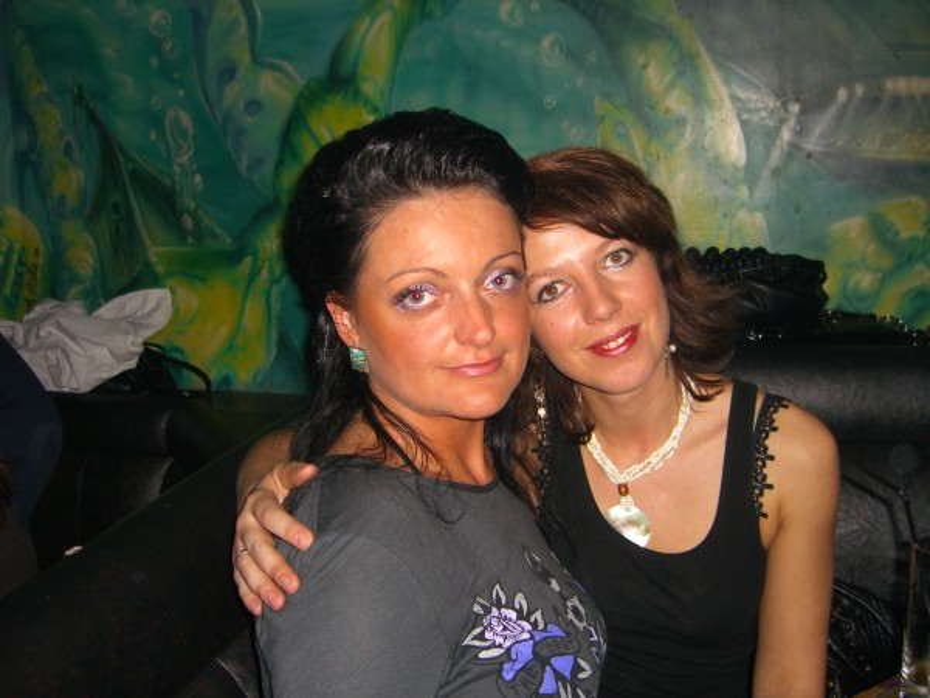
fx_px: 1021
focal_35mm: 38
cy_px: 349
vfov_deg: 37.7
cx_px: 465
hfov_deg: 49.0
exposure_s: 1/60
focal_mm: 7.9
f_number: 2.8
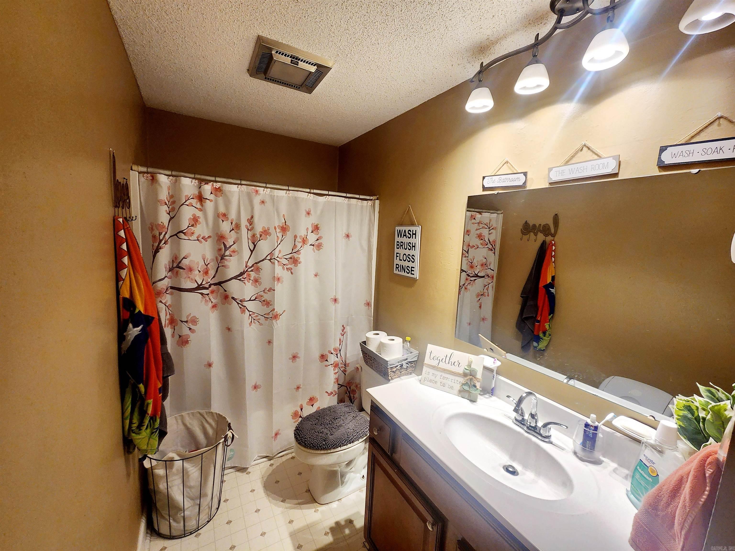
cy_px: 276
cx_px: 368
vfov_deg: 89.9
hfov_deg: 106.2
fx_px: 276
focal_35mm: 13
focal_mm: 2.2
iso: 160
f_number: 2.2
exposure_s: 1/60.2
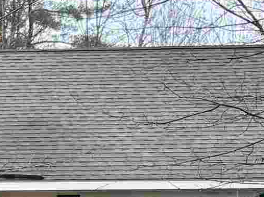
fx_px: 1204
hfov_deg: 11.9
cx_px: -148
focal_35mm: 158
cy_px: 267
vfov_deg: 9.2
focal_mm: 5.96
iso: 64
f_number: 1.6
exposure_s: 1/240
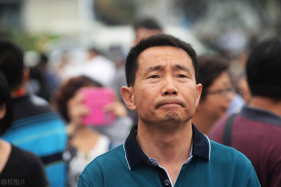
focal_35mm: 200
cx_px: 140
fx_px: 1562
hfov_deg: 10.3
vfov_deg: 6.9
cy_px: 94
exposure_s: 1/1250
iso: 1250
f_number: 5.3
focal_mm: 200
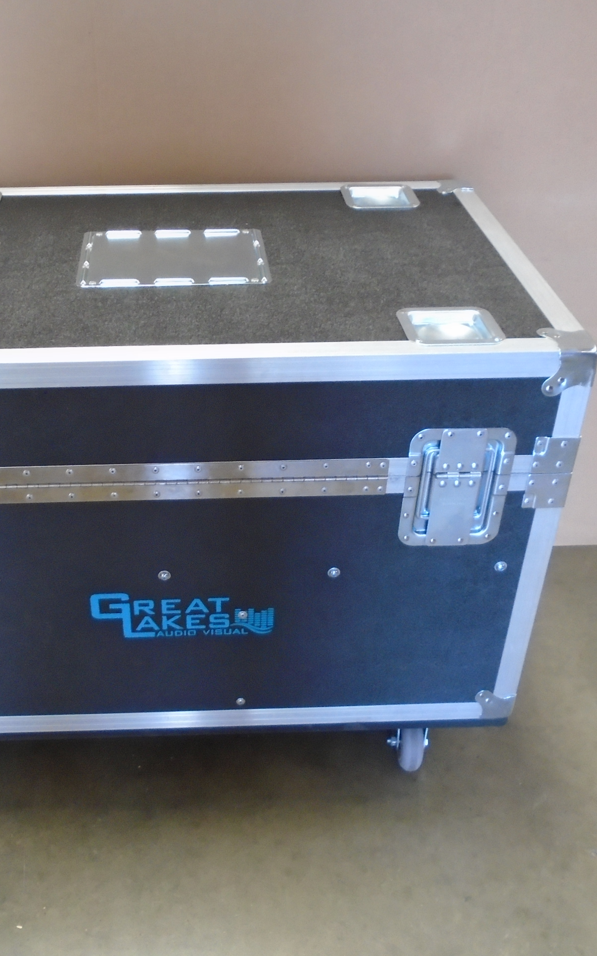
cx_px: 207
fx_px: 963
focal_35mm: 37
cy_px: 481
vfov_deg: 52.7
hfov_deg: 34.2
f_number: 3.2
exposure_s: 1/30
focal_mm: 4.6
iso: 320
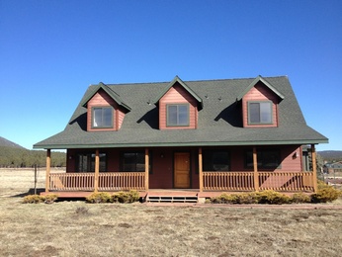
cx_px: 171
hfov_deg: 52.6
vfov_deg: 40.7
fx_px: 346
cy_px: 128
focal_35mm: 35
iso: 50
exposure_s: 1/986
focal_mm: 4.28
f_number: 2.4
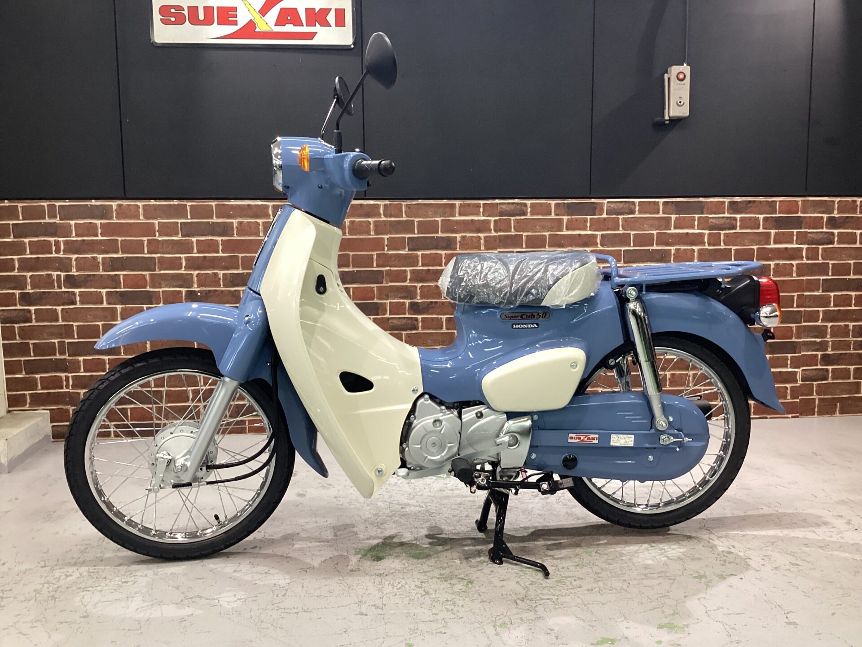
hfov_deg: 58.4
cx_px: 431
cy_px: 324
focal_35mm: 31
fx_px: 772
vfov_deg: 45.4
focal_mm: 3.3
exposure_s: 1/60
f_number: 2.4
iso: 200
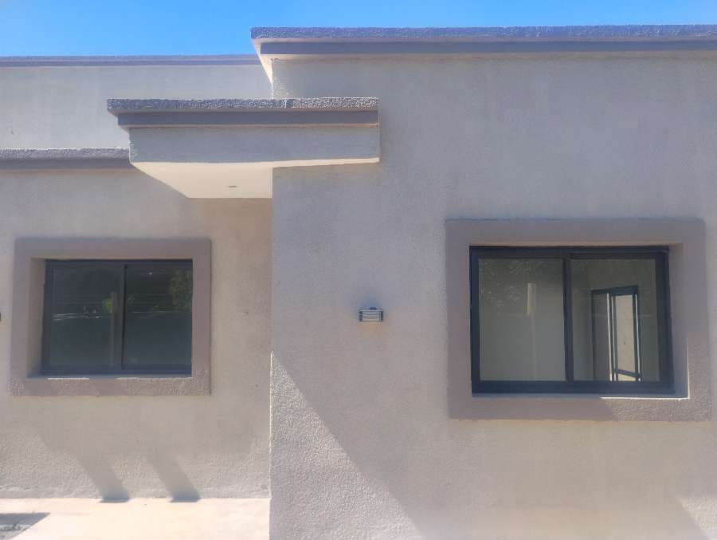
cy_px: 270
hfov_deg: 63.4
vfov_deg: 49.8
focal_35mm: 28
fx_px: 581
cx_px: 358
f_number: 1.8
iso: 100
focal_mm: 4.27
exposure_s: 1/476
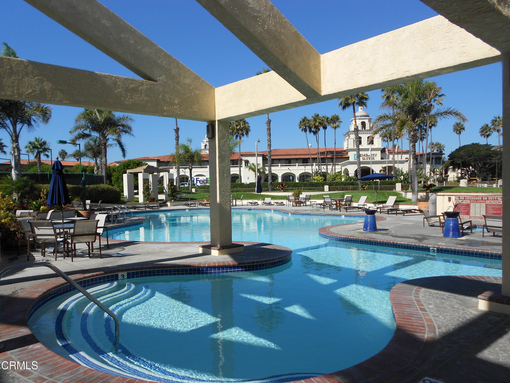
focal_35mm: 26
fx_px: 383
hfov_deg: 67.3
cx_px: 255
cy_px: 192
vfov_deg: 53.1
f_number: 3.2
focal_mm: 4.6
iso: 80
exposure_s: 1/1250
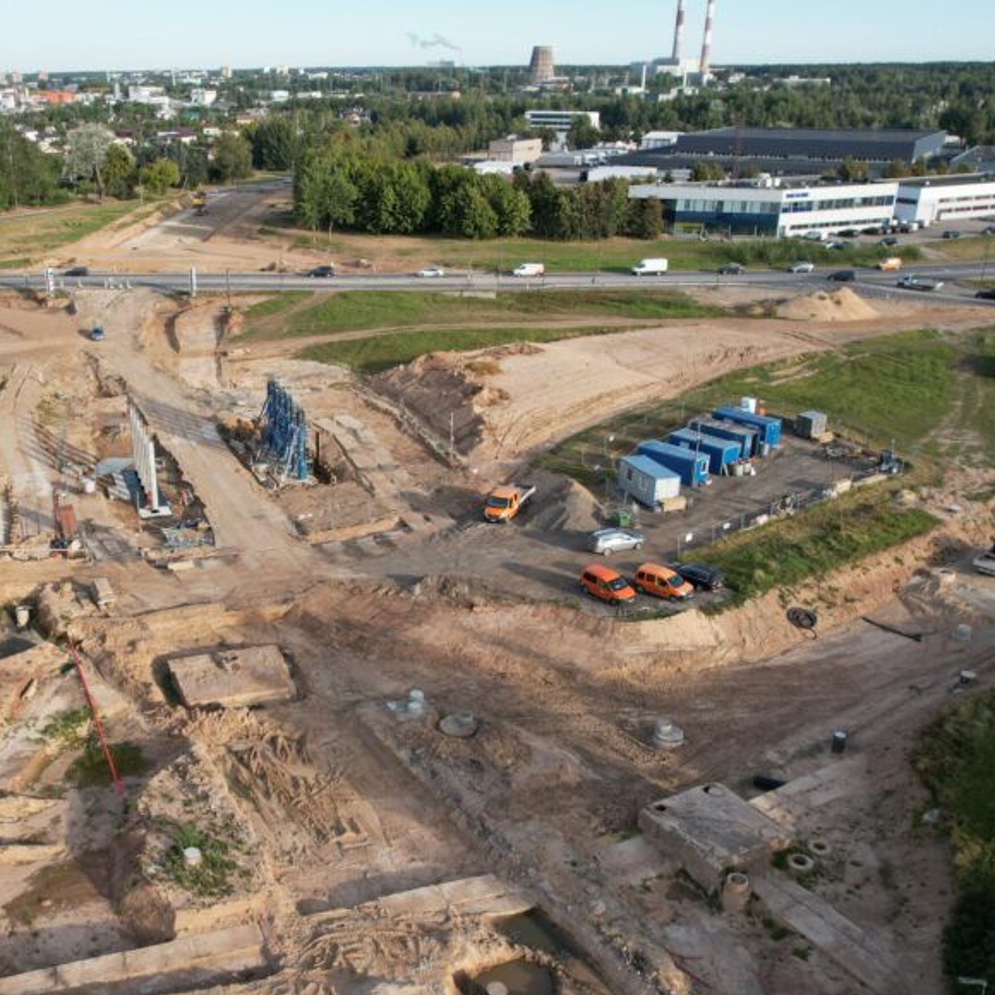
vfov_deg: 49.5
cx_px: 328
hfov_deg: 48.9
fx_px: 1073
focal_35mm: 33
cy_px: 582
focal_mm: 8.38
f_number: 2.8
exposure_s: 1/1000
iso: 140
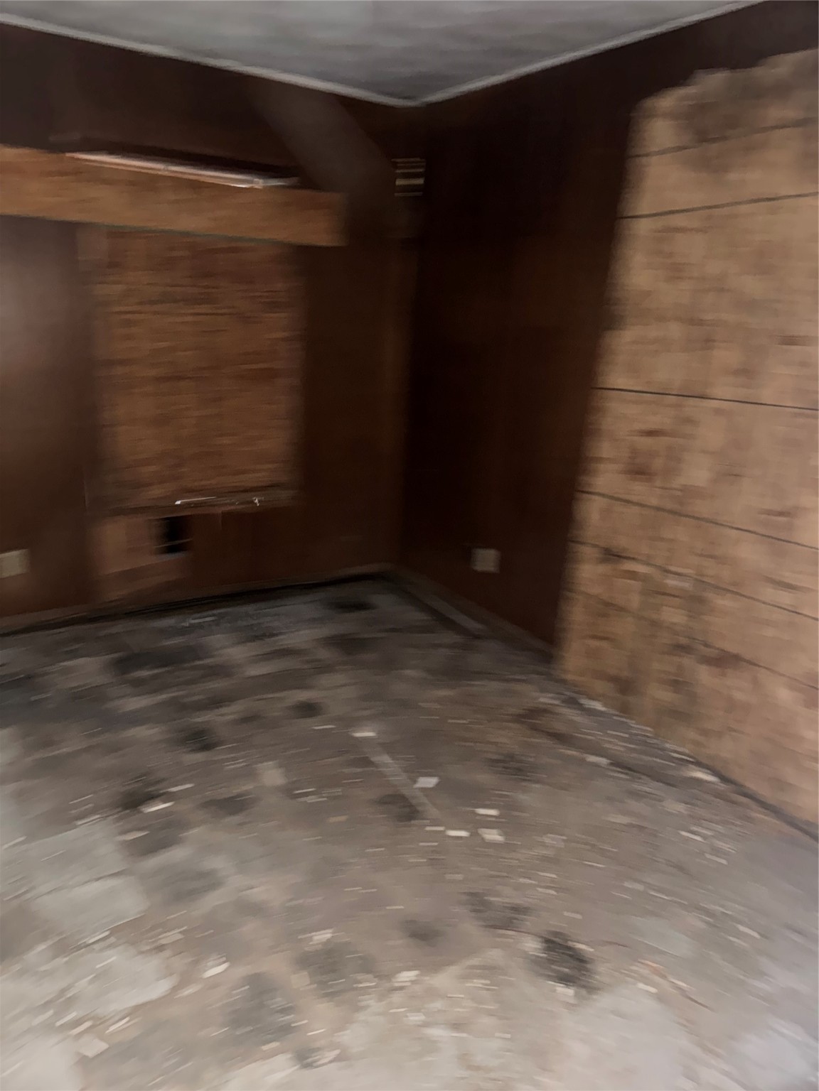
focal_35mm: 24
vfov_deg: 71.6
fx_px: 757
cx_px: 410
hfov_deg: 56.8
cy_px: 546
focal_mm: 6.76
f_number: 1.78
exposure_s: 1/4
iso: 500
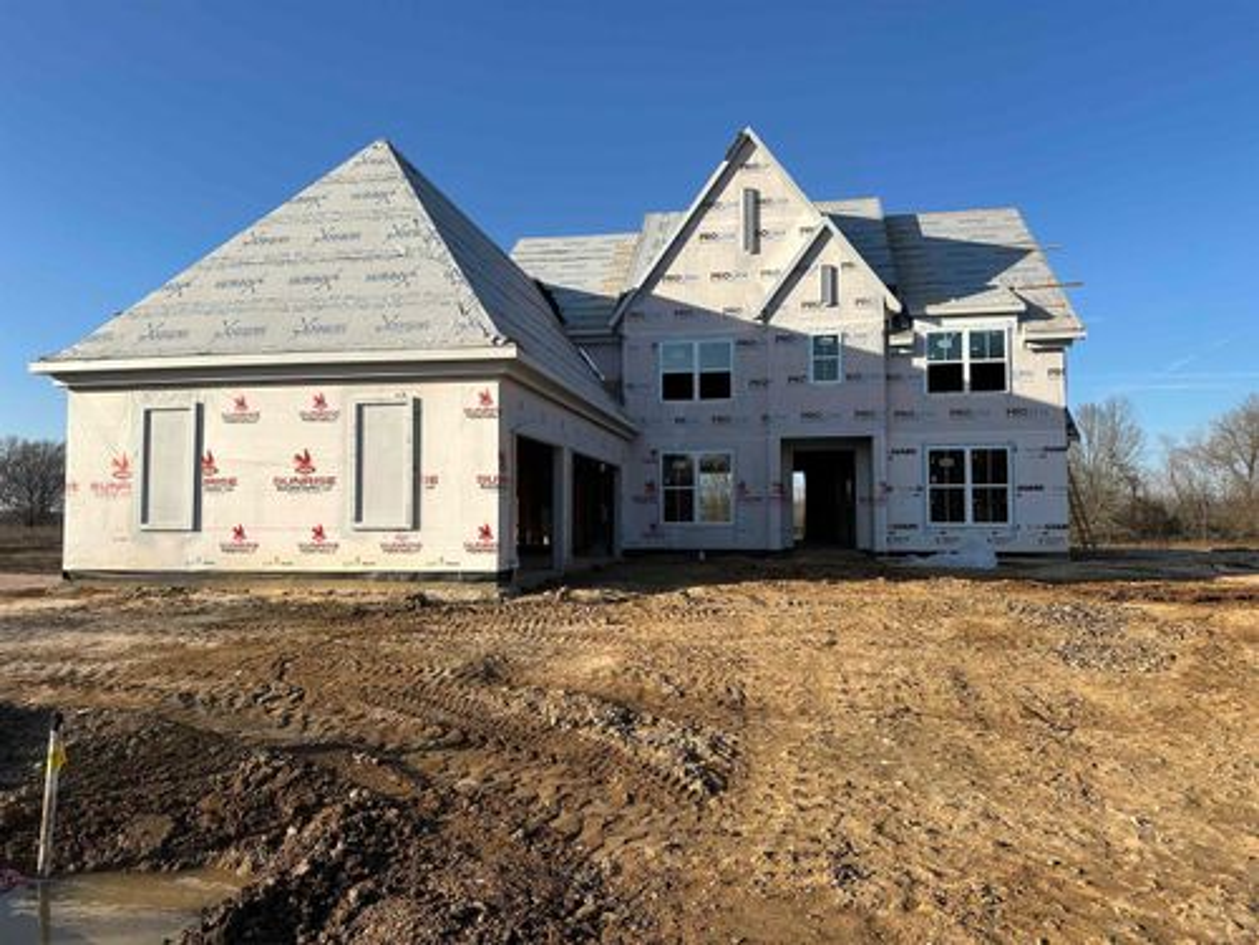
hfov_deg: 71.6
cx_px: 630
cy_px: 472
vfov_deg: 56.8
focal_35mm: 24
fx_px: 873
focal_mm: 6.86
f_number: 1.78
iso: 80
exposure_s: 1/4184
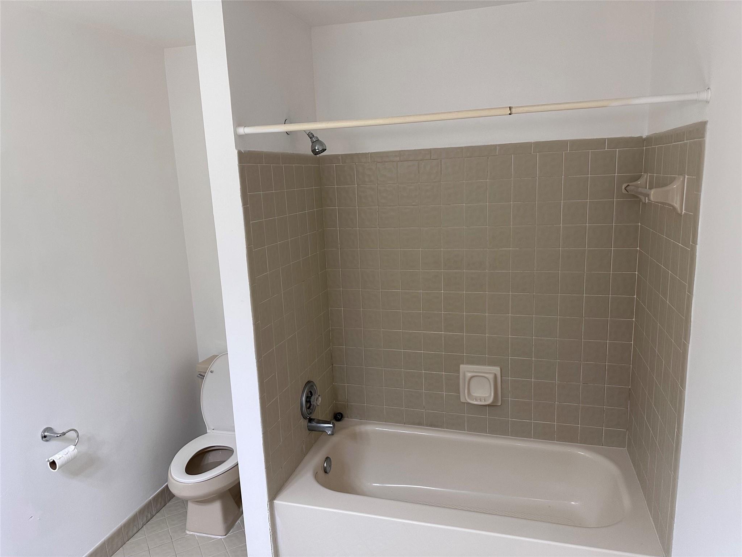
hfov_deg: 71.6
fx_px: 514
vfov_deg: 56.8
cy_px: 278
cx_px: 371
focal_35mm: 24
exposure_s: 1/120
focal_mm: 6.86
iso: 200
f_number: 1.78
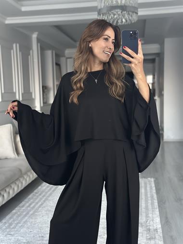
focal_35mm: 48
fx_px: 338
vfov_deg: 39.6
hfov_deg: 30.3
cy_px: 122
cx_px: 92
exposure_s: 1/40
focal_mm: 6.86
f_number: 1.78
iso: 500
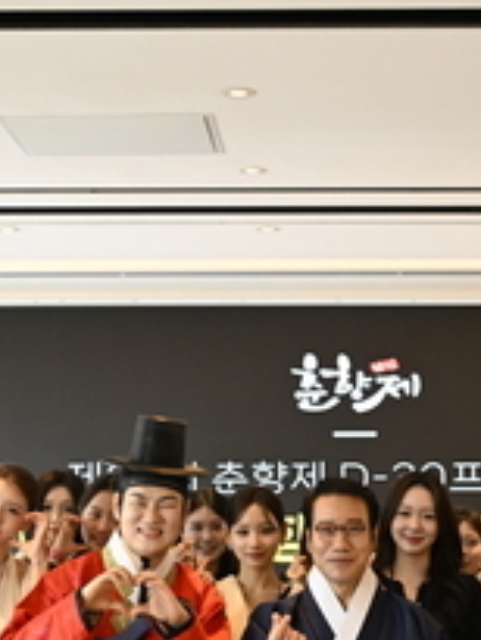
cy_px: 554
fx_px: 1851
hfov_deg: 14.8
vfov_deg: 19.3
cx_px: 331
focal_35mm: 100
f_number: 2.8
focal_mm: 34
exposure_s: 1/200
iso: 1250
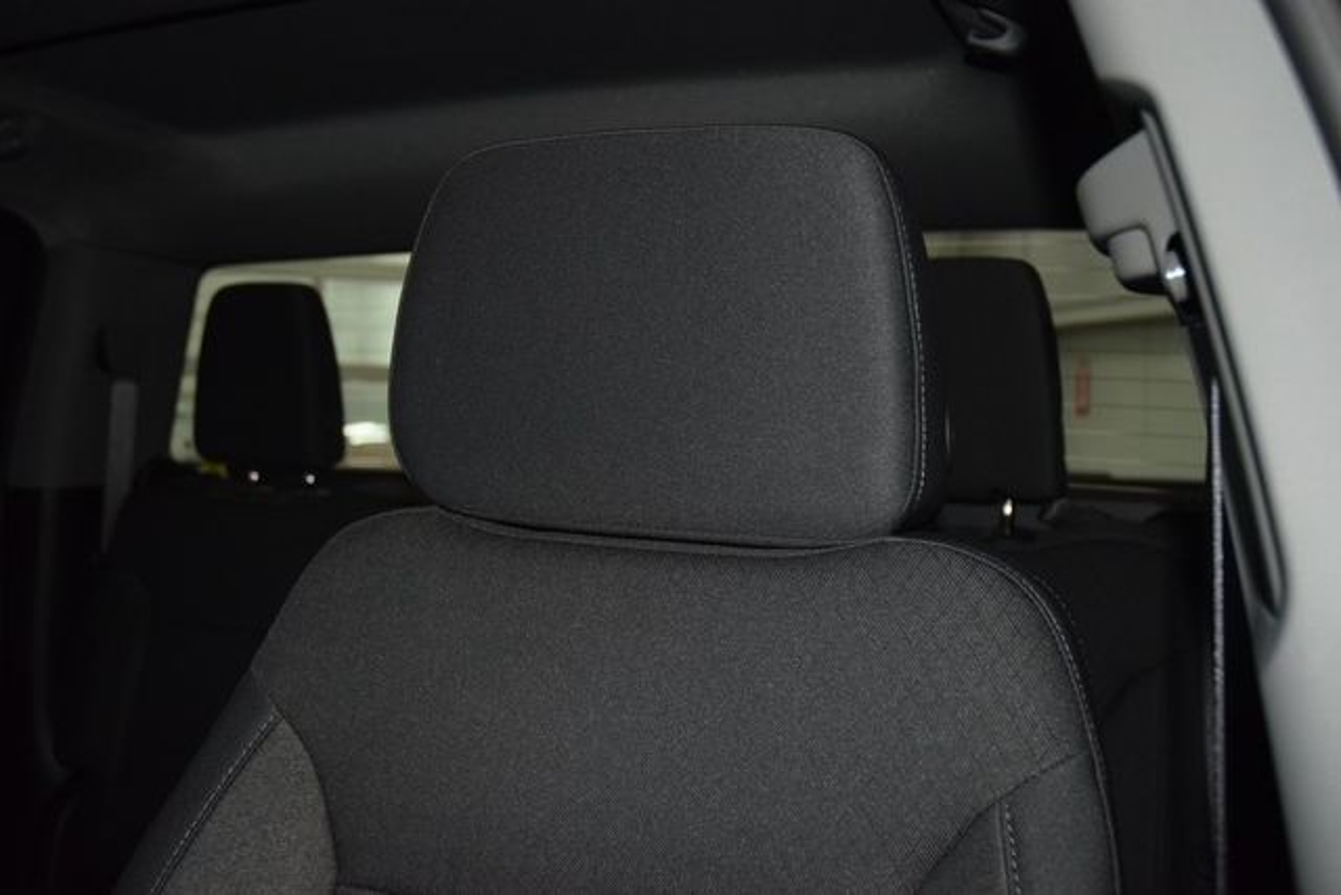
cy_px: 448
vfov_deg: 36.9
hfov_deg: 53.1
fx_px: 1341
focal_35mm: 36
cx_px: 670
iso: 1800
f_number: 3.8
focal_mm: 24
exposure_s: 1/125
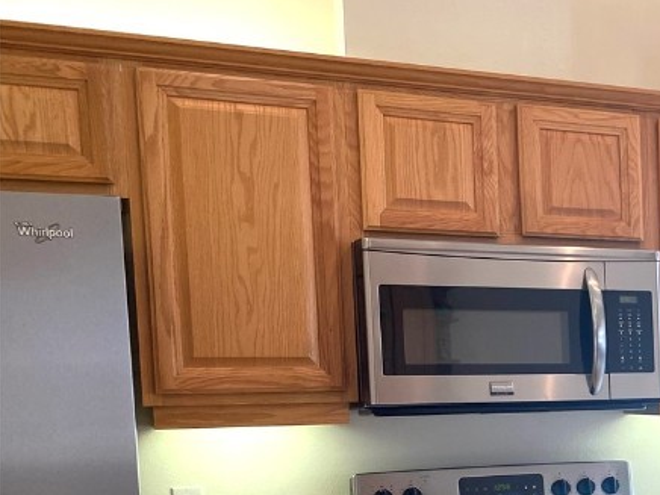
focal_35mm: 61
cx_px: 774
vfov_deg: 23.2
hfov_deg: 28.1
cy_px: 471
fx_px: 1163
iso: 100
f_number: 1.8
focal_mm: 4.25
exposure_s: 1/120
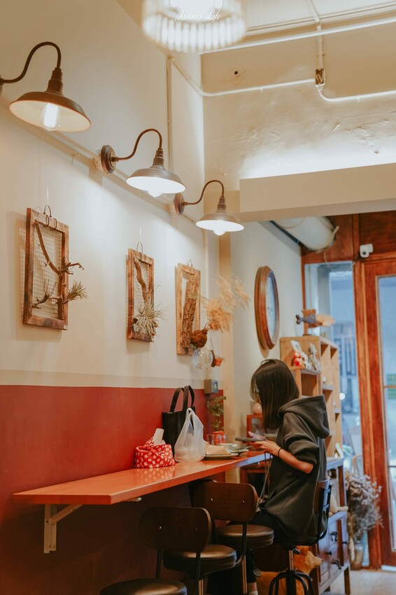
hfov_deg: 26.0
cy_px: 298
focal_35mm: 52
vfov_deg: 38.2
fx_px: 859
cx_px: 198
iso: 640
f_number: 2.8
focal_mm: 52
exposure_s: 1/60
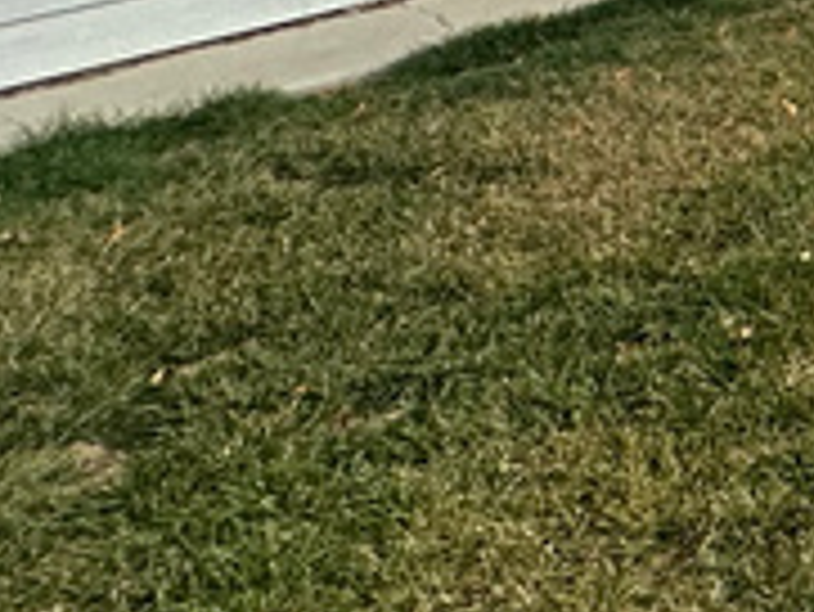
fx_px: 1859
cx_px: 2298
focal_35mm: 79
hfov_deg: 12.4
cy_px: -832
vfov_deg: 13.7
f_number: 2.2
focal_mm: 2.22
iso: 40
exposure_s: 1/2747
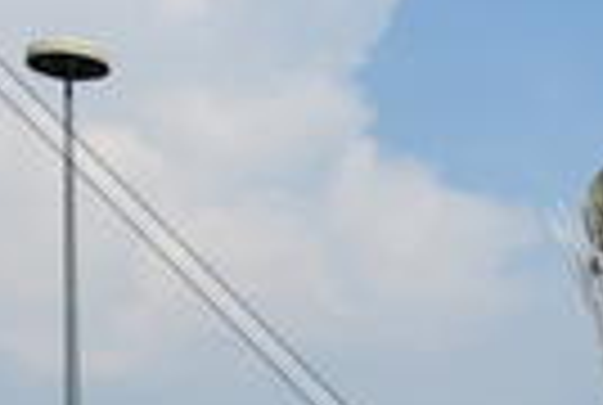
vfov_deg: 12.7
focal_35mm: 97
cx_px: 675
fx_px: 1628
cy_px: 756
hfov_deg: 20.0
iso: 100
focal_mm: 10
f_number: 11
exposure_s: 1/200
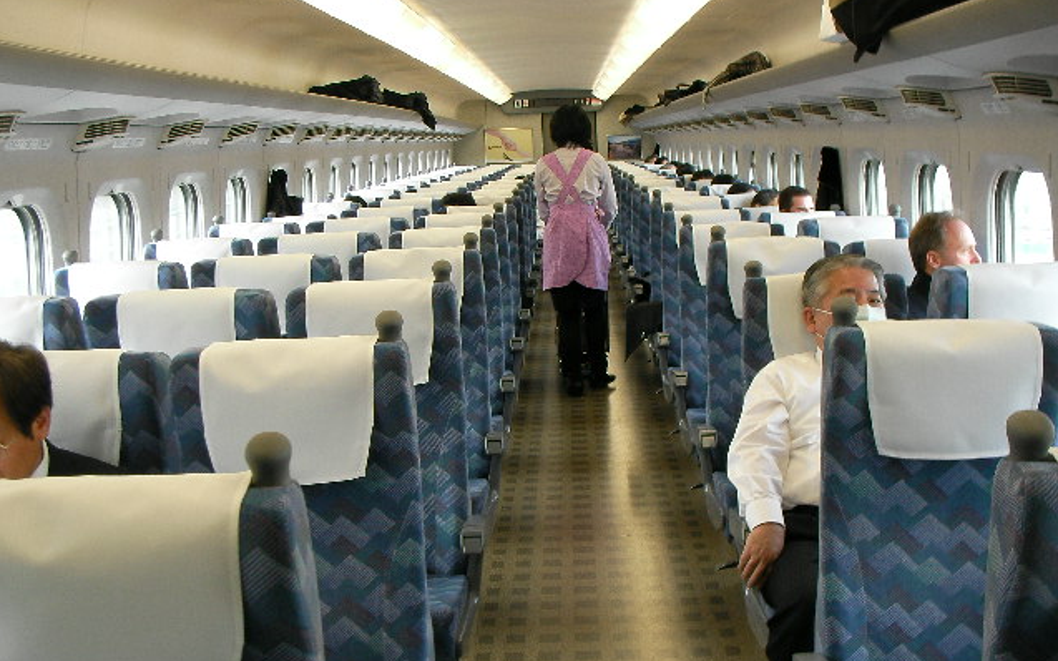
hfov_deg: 41.1
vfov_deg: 26.3
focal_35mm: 49
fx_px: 1413
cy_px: 390
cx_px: 528
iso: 75
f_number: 3.5
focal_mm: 7.7
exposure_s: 1/33.2
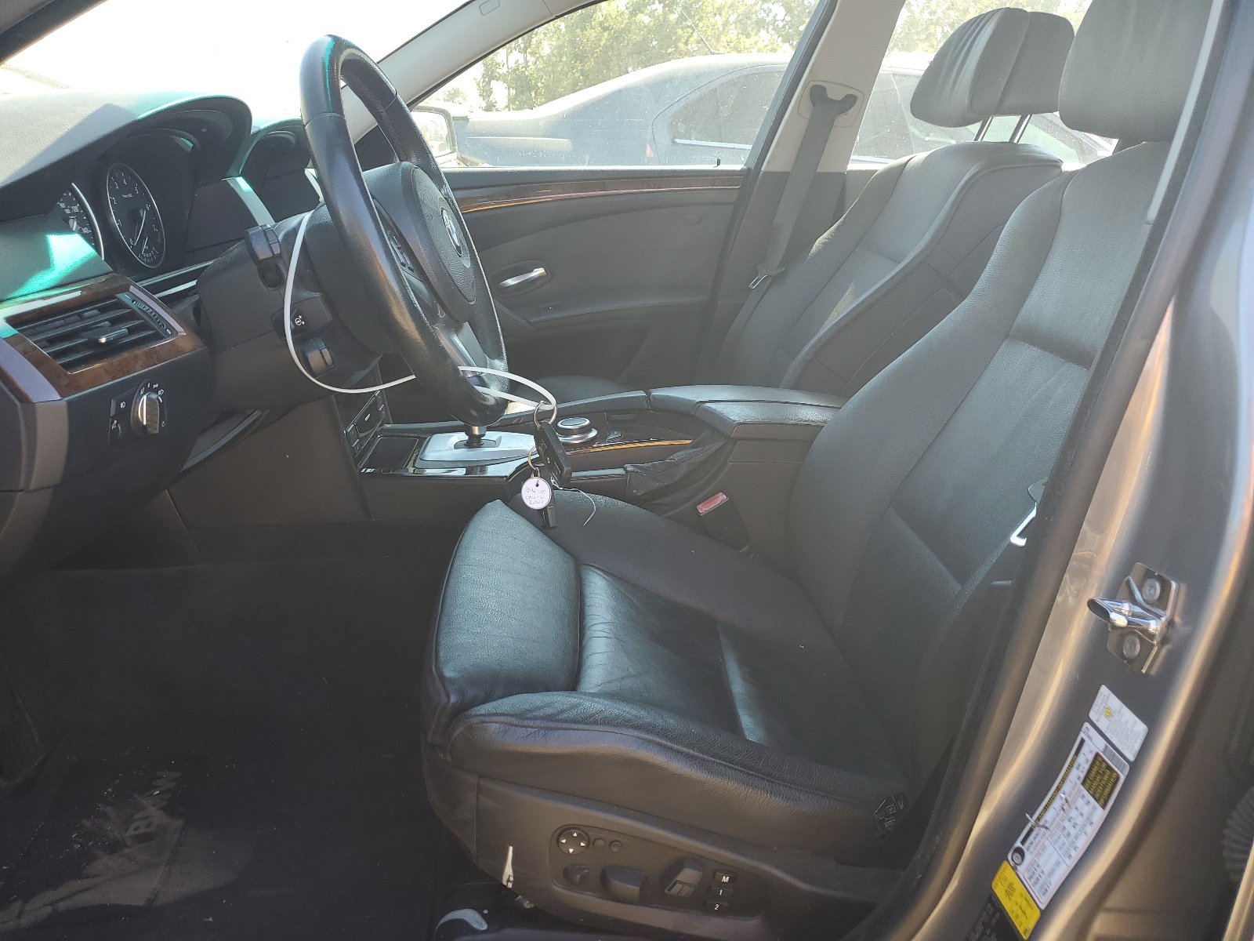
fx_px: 942
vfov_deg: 53.1
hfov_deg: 67.3
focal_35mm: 26
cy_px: 470
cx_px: 627
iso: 50
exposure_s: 1/222
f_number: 1.5
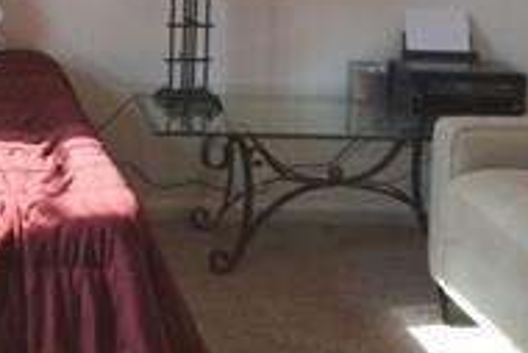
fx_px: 1336
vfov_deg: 14.5
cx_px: 28
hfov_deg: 21.7
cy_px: -90
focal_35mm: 91
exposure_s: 1/125
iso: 360
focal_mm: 18
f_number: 5.6
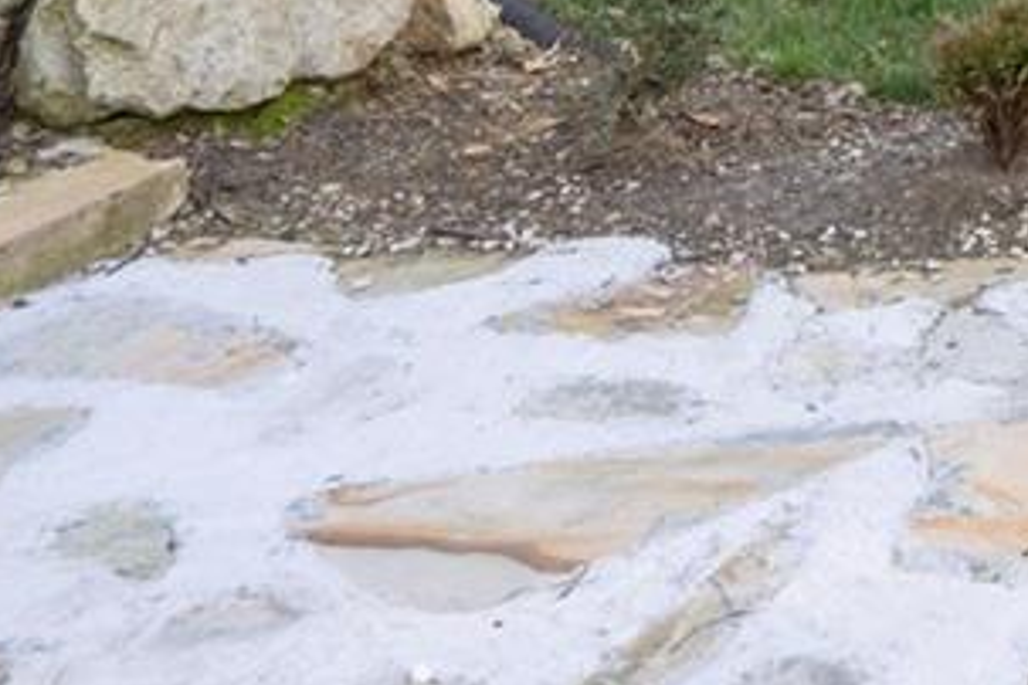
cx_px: 1588
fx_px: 1542
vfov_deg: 20.8
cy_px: -376
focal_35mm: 54
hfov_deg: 25.9
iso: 250
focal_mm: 16
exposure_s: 1/160
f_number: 4
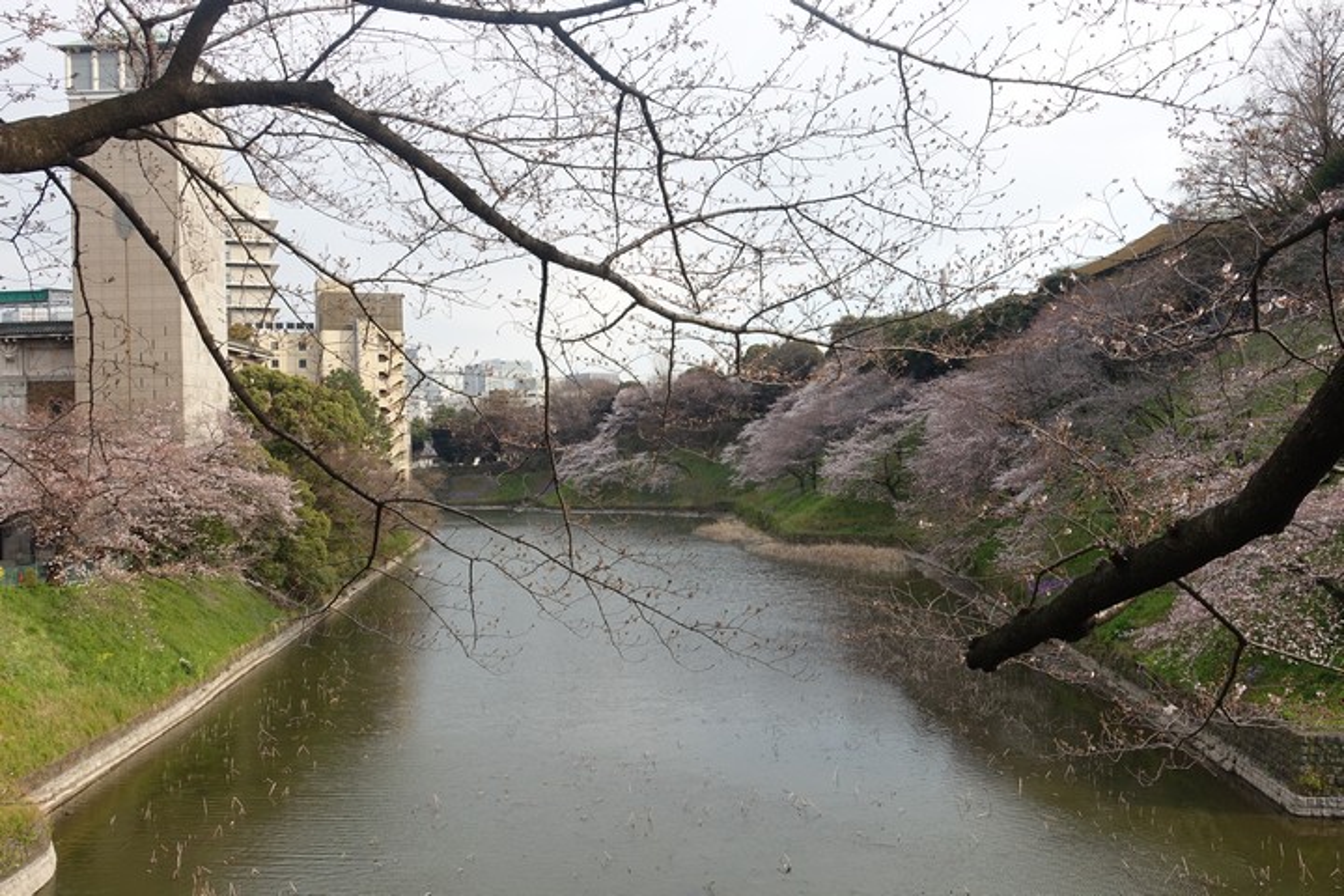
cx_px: 672
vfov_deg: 42.3
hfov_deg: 60.3
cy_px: 448
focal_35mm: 31
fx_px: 1157
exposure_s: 1/160
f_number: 5.6
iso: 125
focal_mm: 11.22
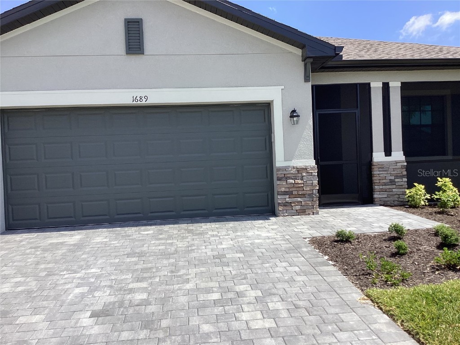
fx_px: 412
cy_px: 172
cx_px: 230
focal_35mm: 31
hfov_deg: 58.4
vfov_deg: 45.4
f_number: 2.4
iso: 25
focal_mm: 3.3
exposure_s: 1/1235
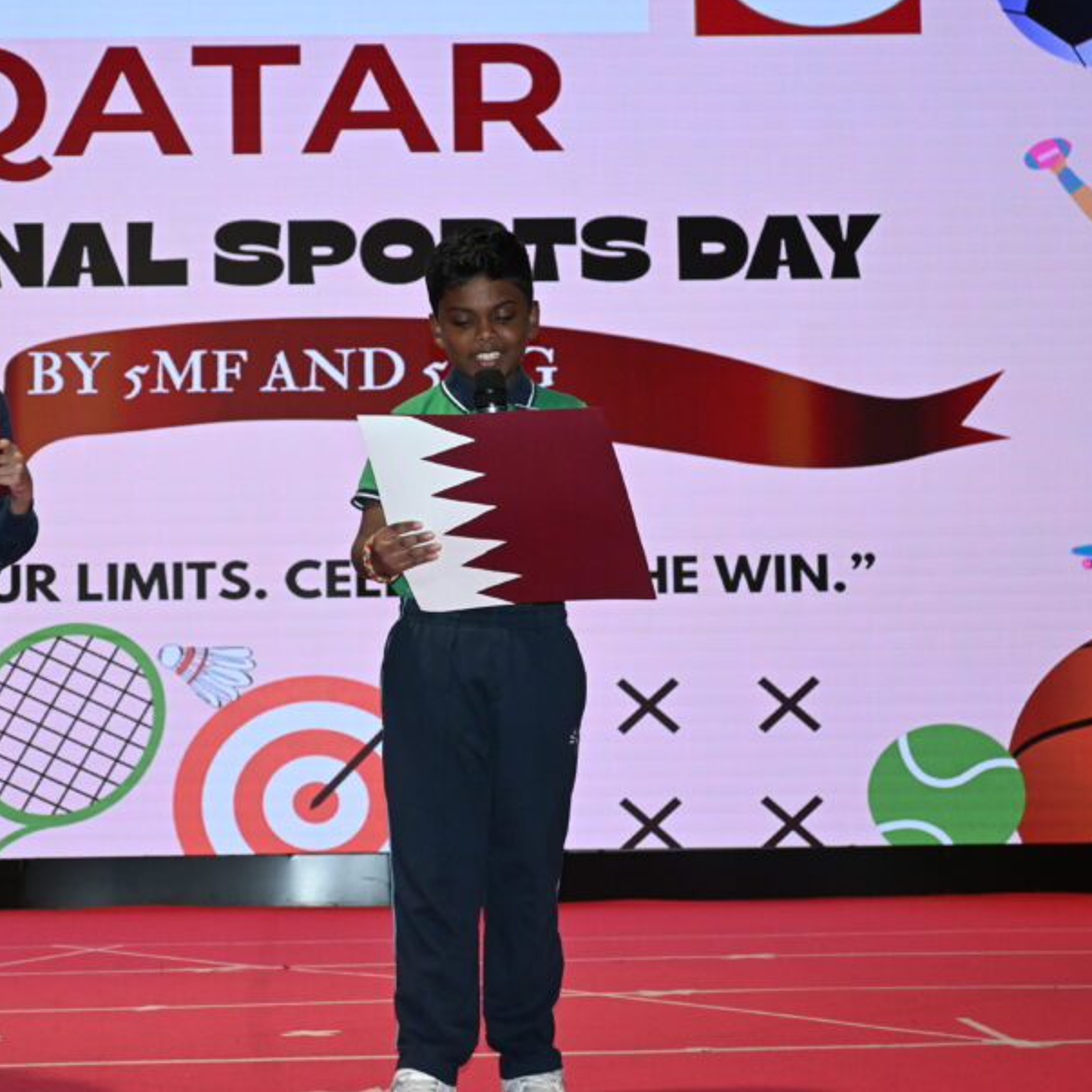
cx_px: 373
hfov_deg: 22.1
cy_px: 493
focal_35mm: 78
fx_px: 2784
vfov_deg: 22.2
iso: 1600
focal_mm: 36
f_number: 5.3
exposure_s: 1/200
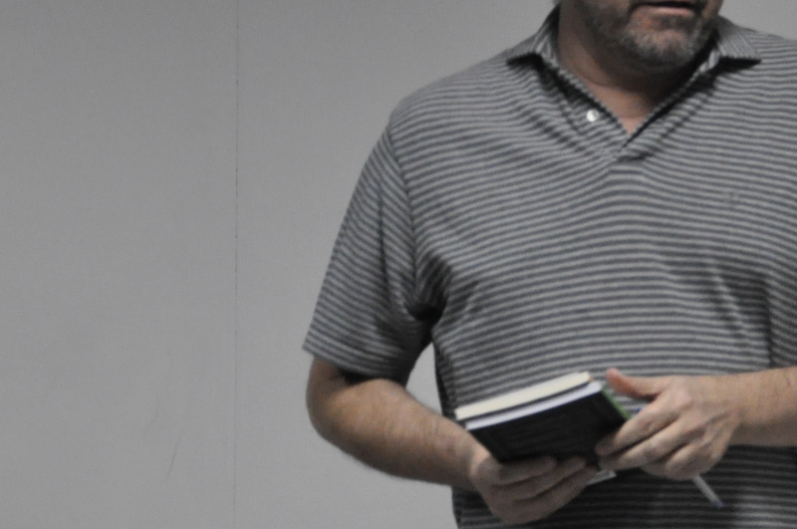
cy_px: 214
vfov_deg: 6.6
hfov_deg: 9.8
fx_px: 4620
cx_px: 702
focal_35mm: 209
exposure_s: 1/80
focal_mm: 52
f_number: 5
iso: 1600
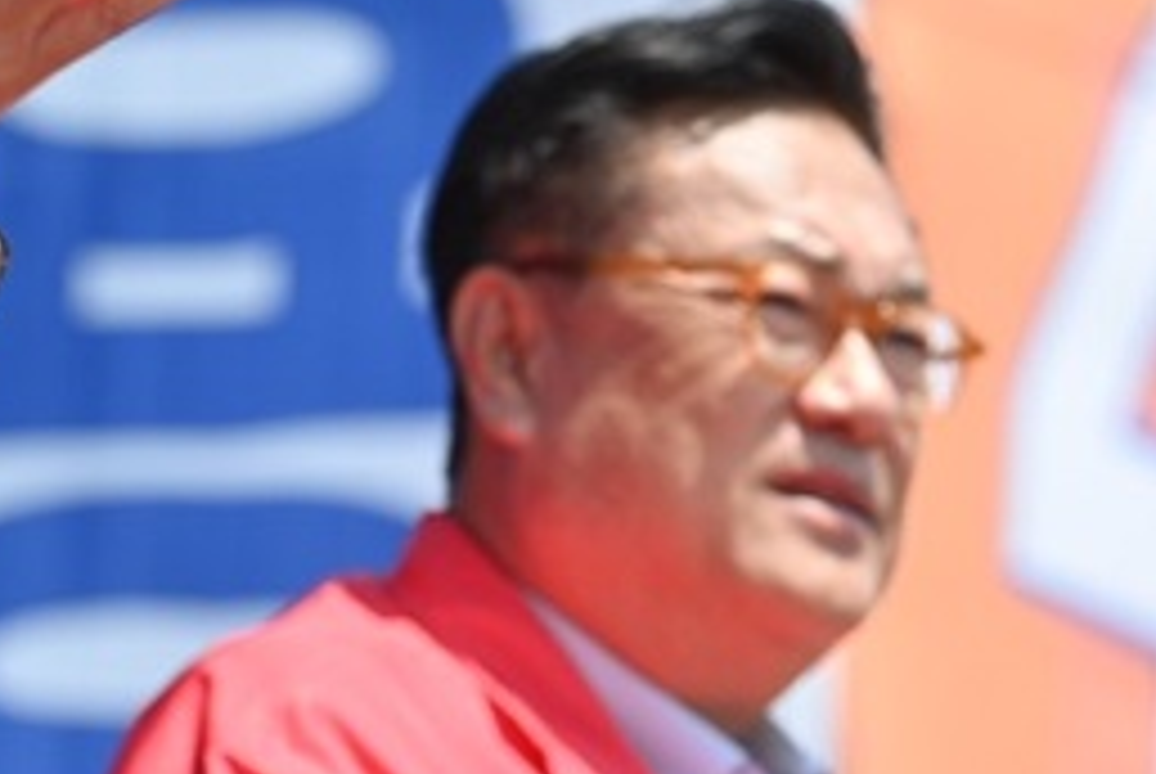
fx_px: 9580
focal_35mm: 298
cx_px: -277
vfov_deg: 4.6
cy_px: -50
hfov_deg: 6.9
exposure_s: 1/320
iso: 100
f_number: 5.6
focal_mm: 120
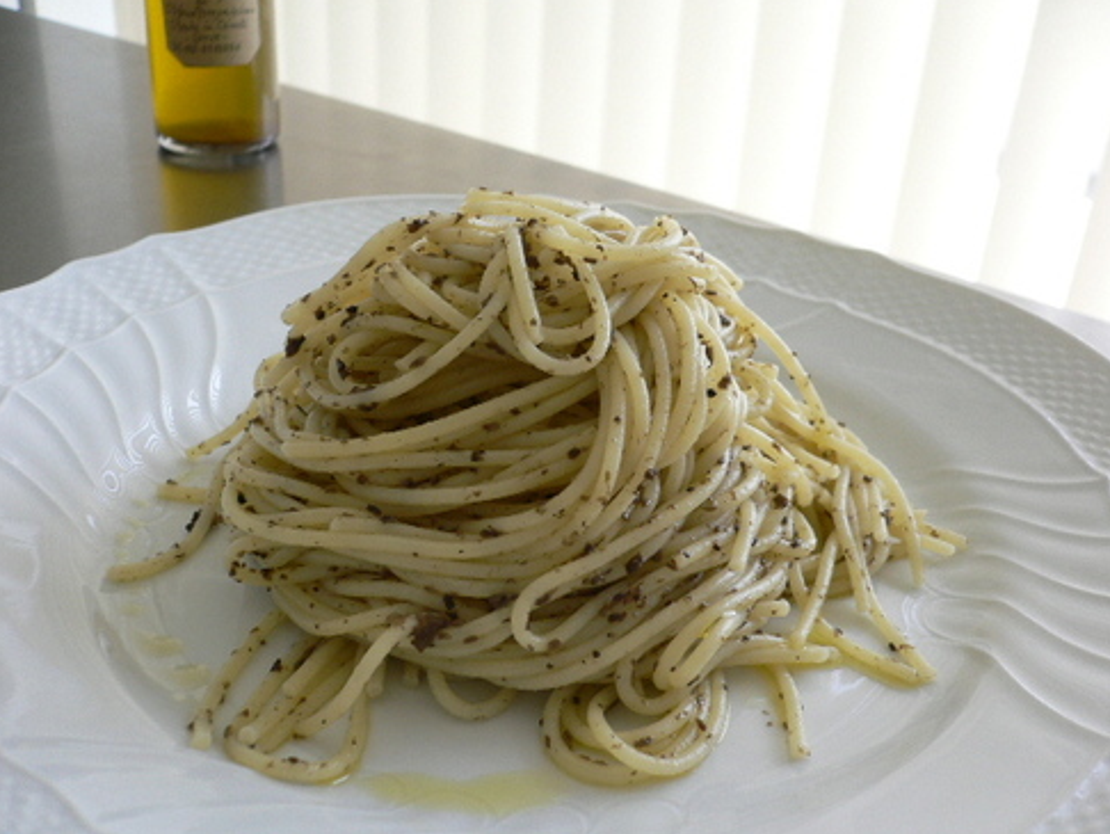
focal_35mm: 36
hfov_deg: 51.3
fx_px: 1155
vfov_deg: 39.7
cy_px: 415
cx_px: 557
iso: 100
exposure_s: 1/125
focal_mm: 5.8
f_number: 2.8
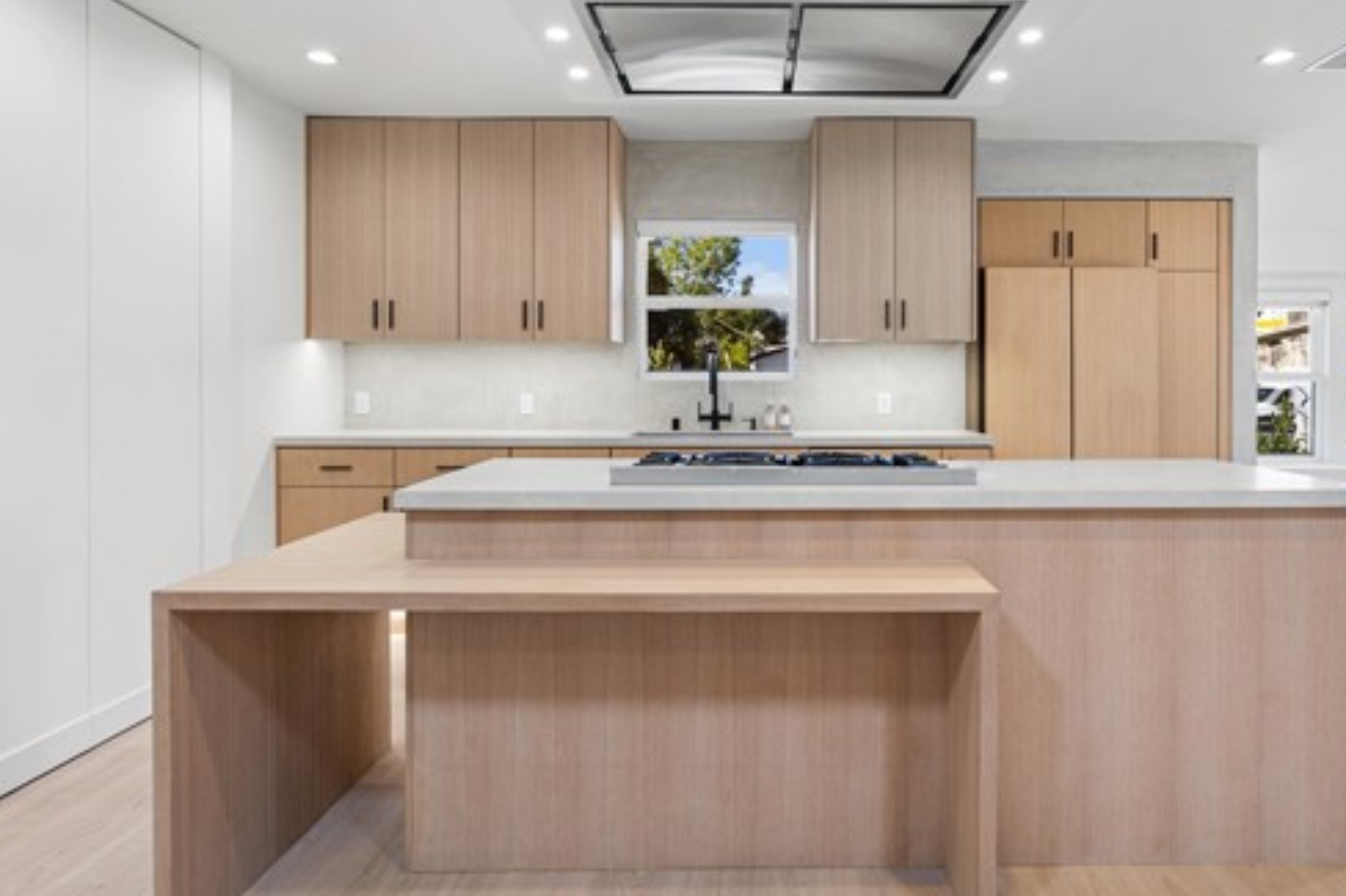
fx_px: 785
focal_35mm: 21
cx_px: 764
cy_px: 396
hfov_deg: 80.8
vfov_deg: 59.3
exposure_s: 1/2.5
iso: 100
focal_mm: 16
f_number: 8
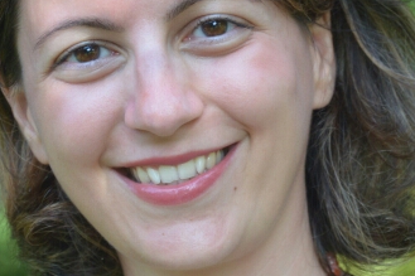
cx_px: 251
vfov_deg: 3.8
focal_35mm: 360
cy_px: 77
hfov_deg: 5.7
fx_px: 4149
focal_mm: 105
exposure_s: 1/125
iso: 320
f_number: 5.6
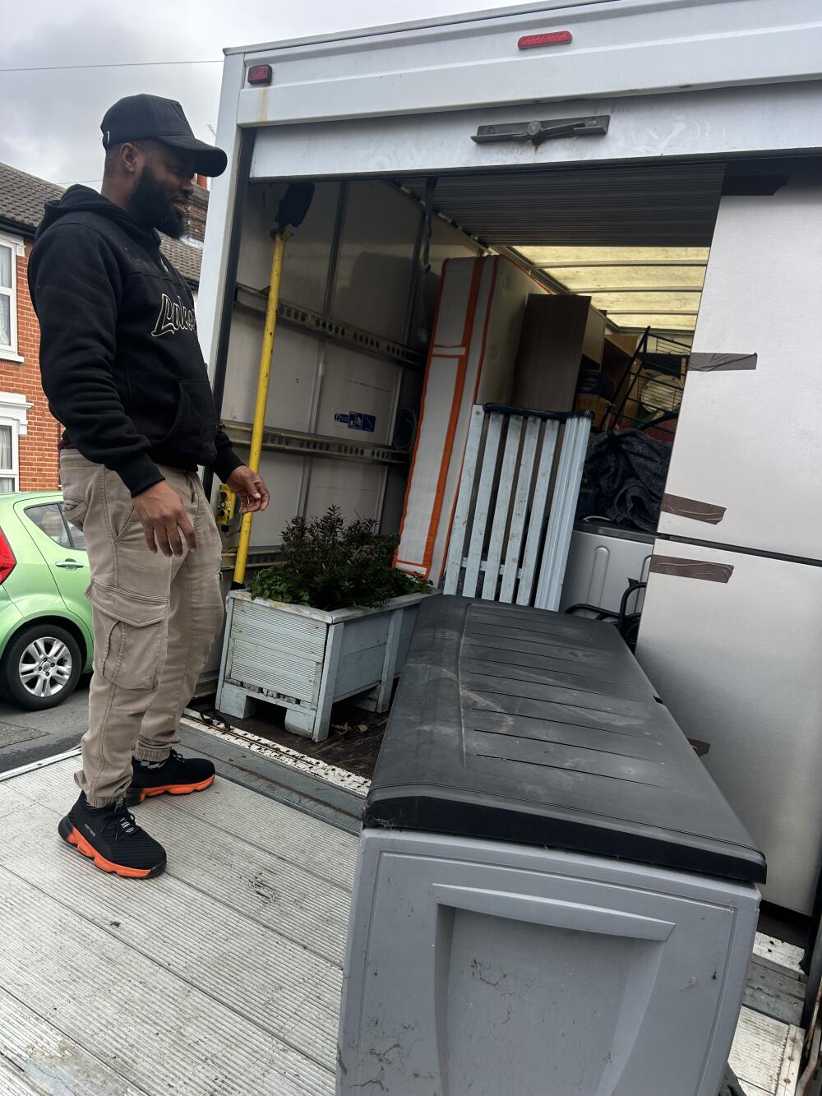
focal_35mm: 26
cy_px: 548
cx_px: 411
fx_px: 823
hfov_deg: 53.1
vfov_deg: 67.3
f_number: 1.5
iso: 50
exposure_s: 1/753
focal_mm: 5.7
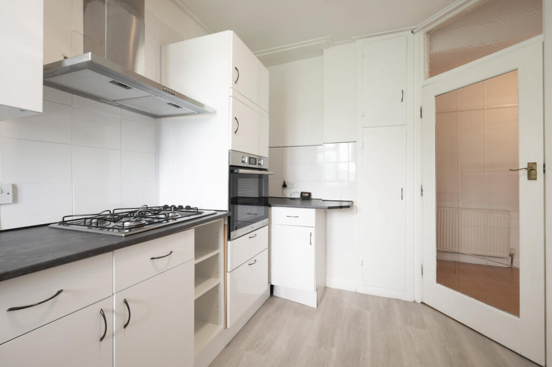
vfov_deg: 81.1
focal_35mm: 14
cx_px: 276
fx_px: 214
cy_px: 184
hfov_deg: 104.3
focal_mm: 14
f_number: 16
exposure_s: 1/2
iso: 200
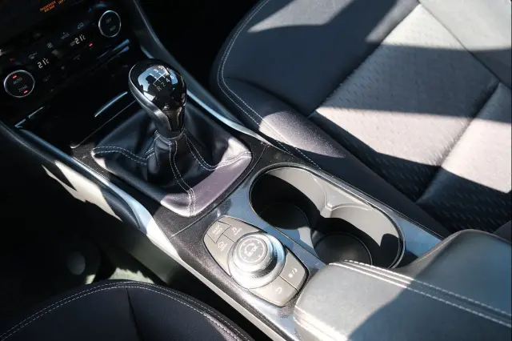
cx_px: 256
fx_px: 455
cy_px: 170
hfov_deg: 58.7
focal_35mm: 32
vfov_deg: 41.1
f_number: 4
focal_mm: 21.4
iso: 320
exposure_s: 1/85
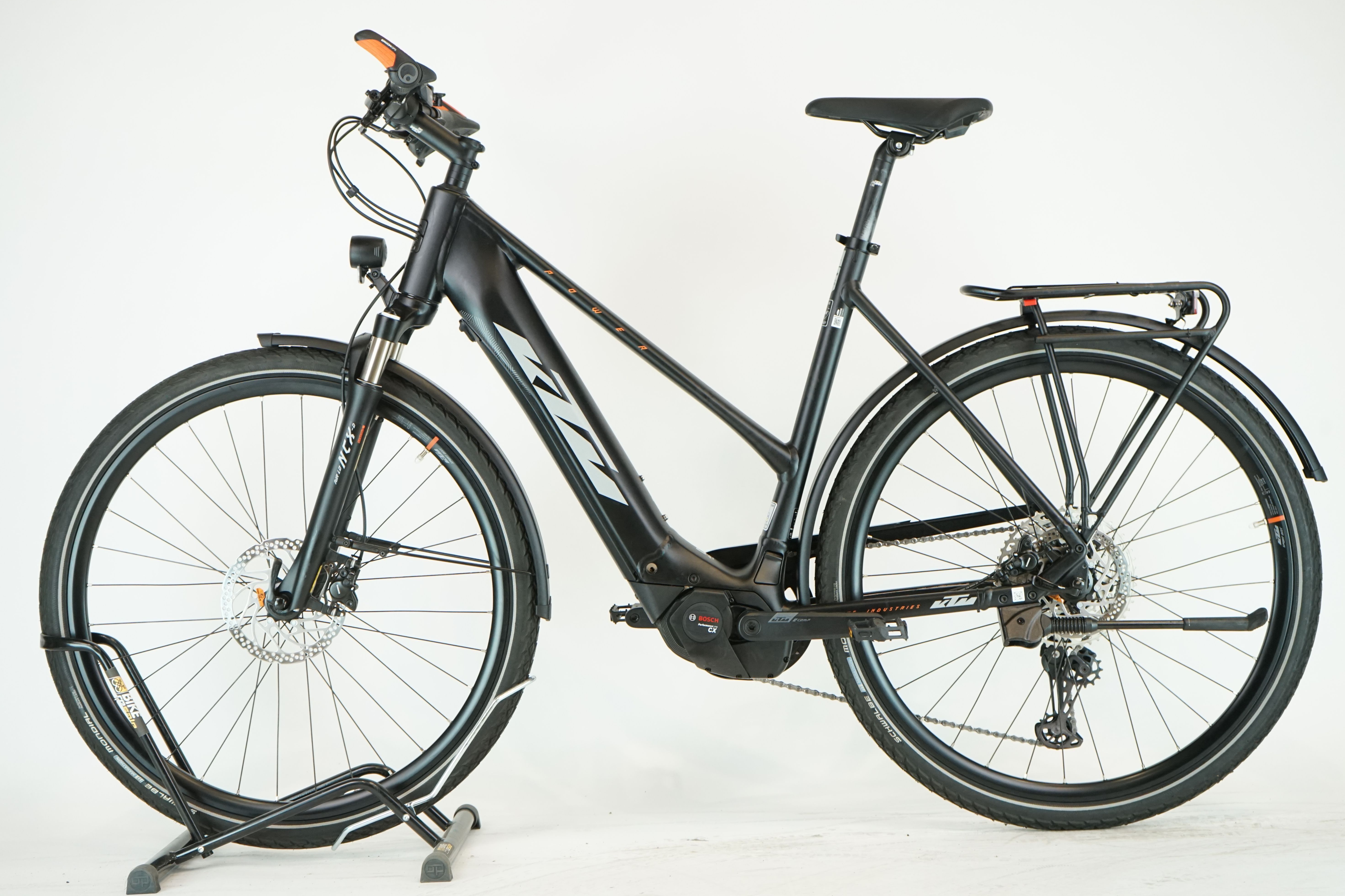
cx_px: 677
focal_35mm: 59
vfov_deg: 23.0
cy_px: 446
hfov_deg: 33.9
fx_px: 2204
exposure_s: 1/200
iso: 2000
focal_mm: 58
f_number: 6.3
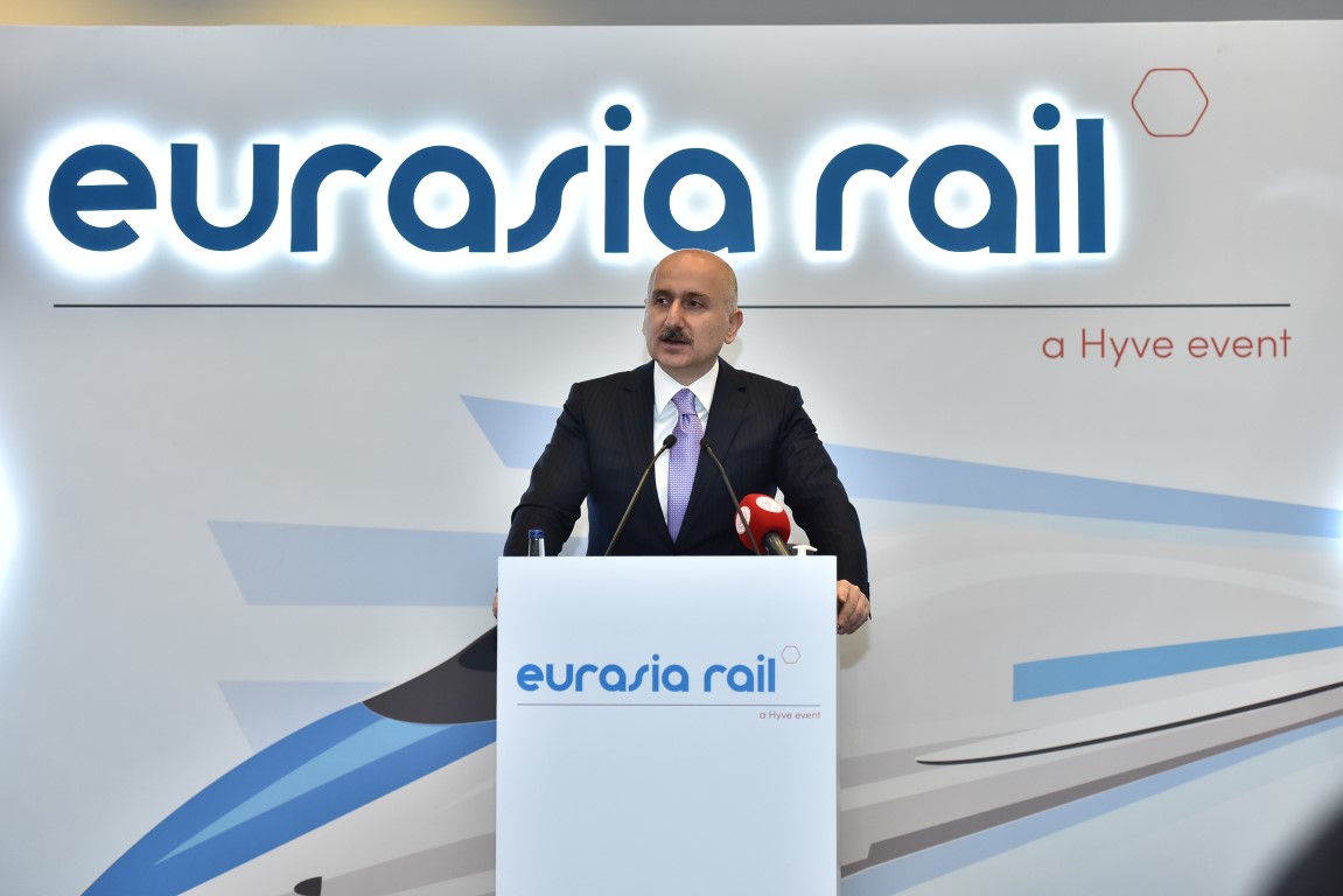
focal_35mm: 92
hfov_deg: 22.1
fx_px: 3433
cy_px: 448
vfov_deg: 14.9
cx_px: 672
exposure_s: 1/160
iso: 1600
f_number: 4
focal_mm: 92
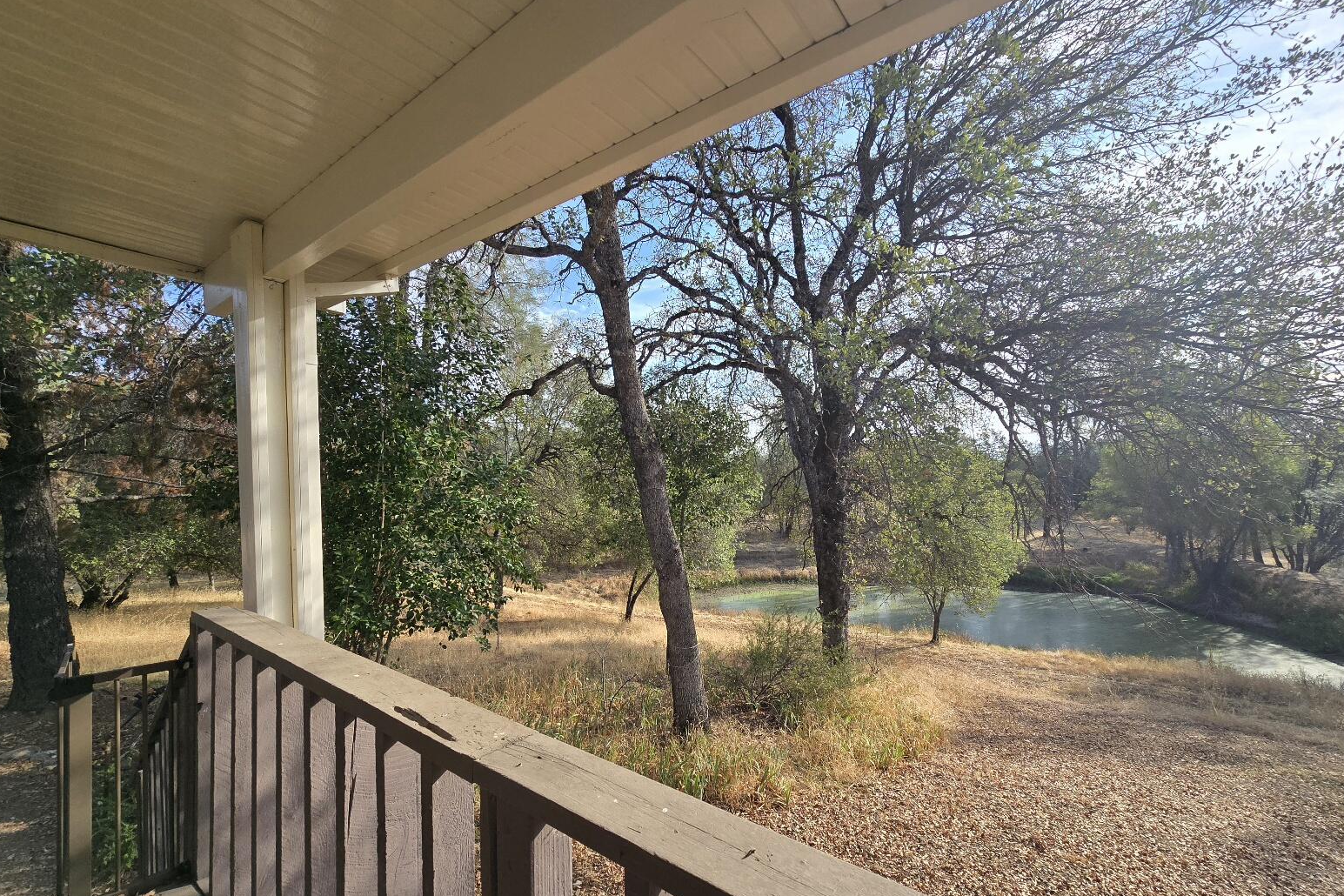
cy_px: 490
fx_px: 523
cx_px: 670
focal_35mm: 14
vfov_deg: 81.0
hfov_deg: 104.3
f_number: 2.2
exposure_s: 1/1000
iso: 50
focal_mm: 2.2
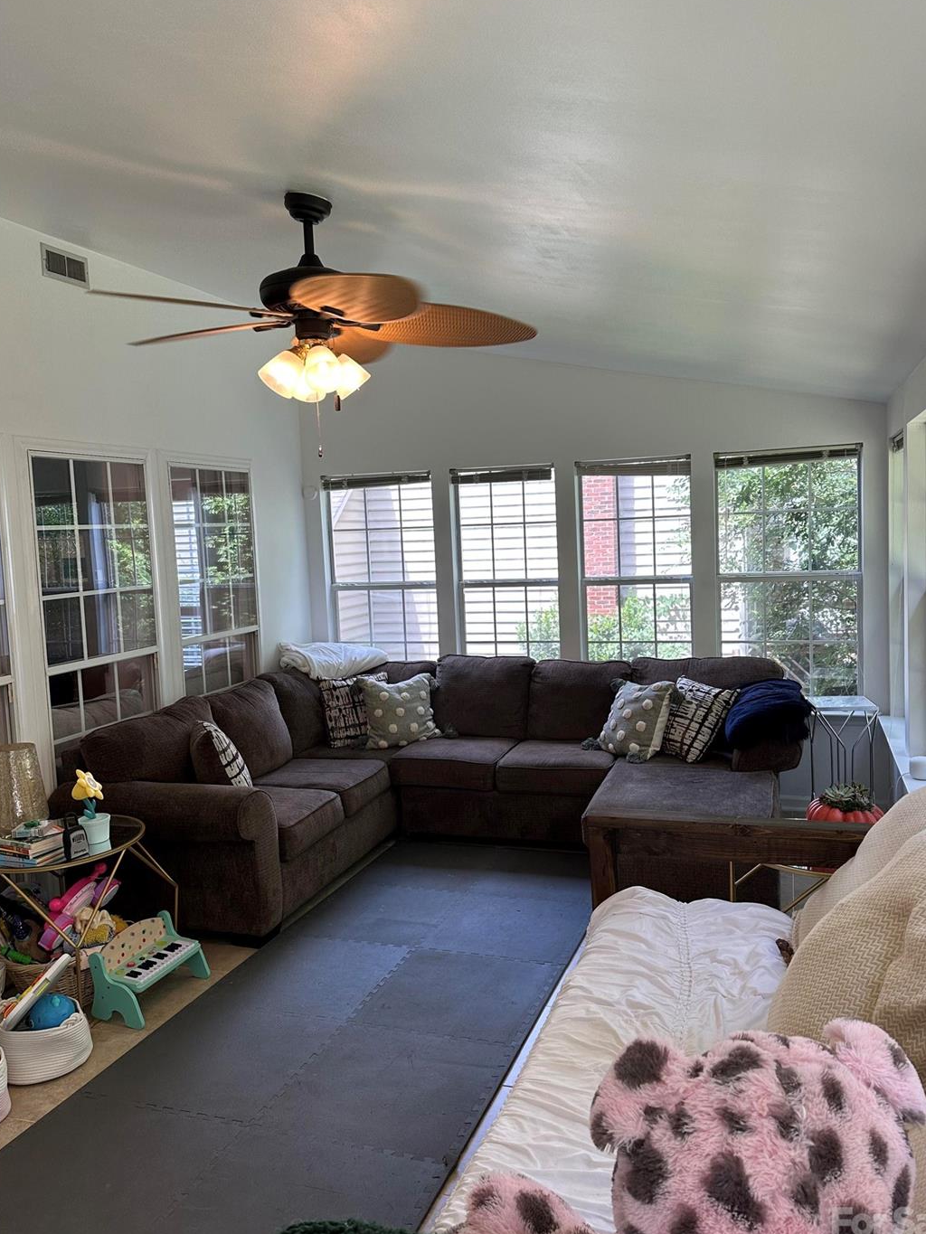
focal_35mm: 27
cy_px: 608
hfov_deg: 51.4
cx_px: 478
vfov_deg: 65.3
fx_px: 963
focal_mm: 6.86
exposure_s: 1/169
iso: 64
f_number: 1.78
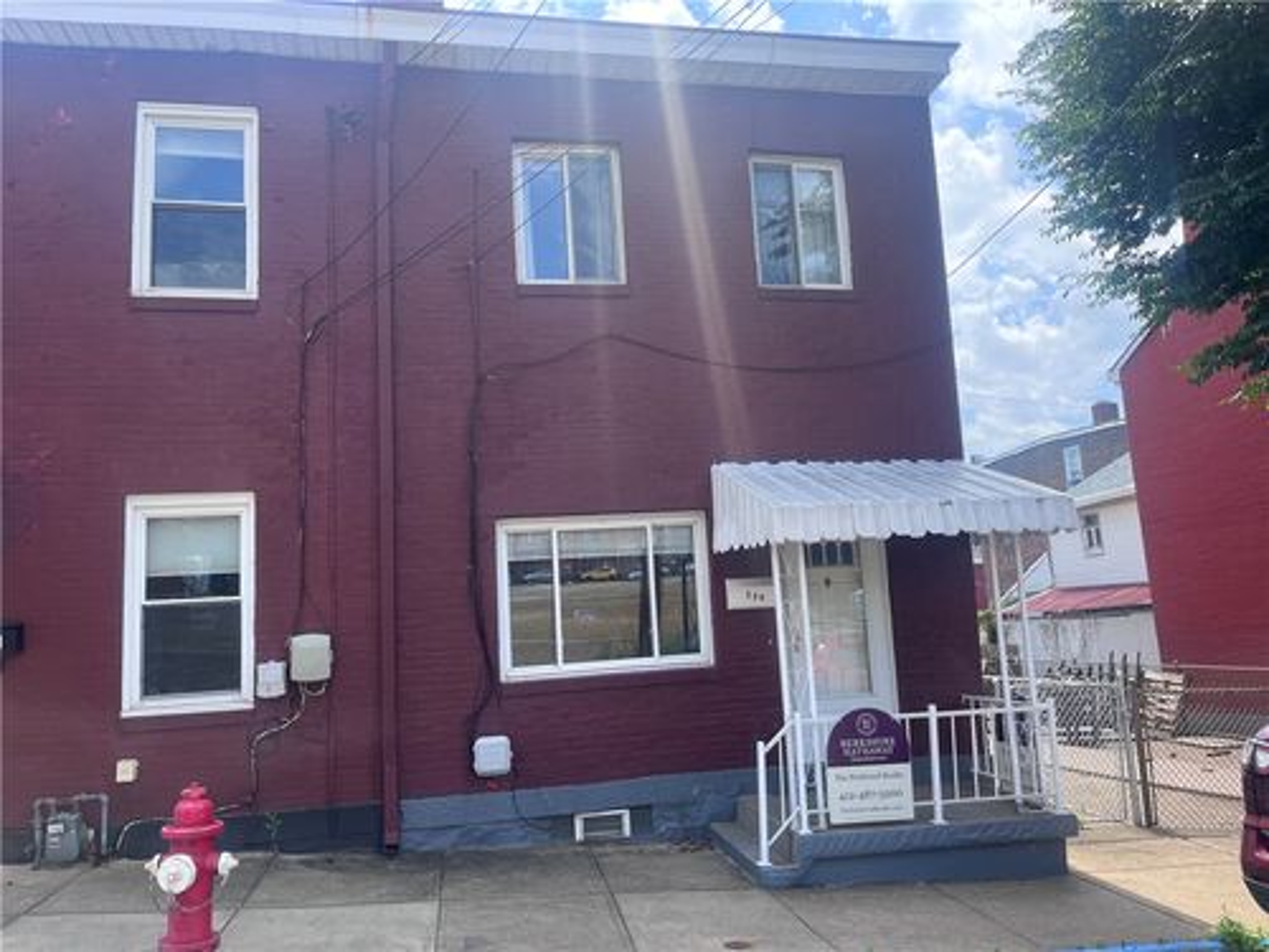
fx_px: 953
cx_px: 634
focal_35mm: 26
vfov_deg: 53.1
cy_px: 476
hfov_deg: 67.3
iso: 50
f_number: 1.6
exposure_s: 1/1175
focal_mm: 5.1
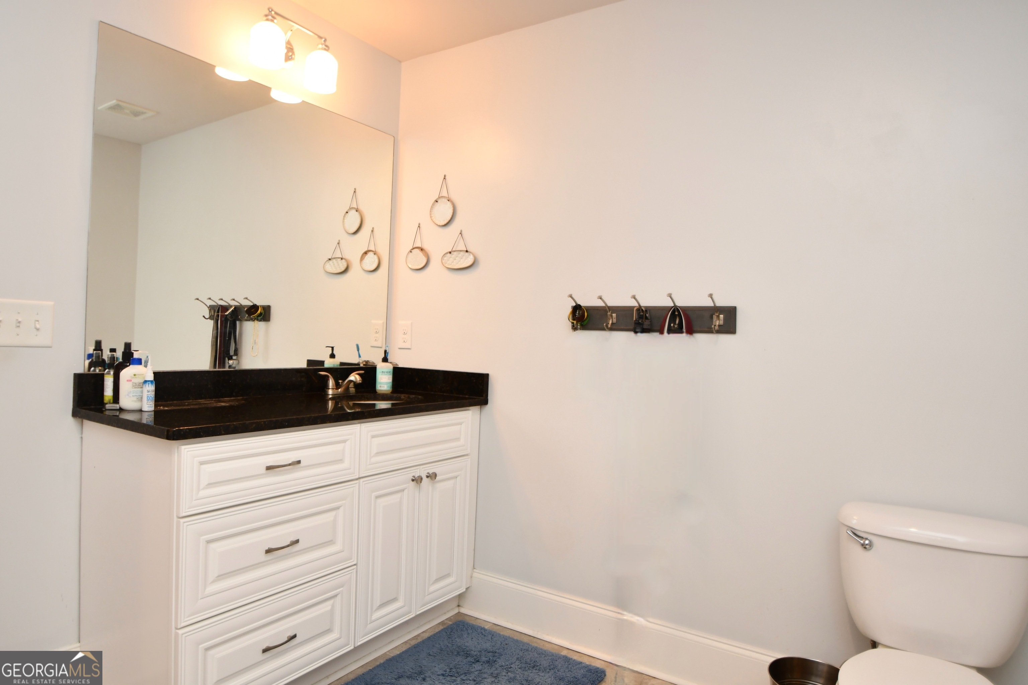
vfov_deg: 59.5
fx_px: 600
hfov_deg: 81.2
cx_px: 514
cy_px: 342
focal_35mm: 21
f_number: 4
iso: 500
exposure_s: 1/60
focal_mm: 14
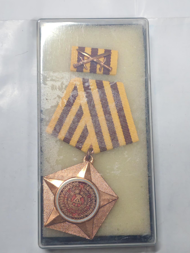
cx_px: 95
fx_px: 498
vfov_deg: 28.6
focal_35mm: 68
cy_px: 126
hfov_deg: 21.6
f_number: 1.95
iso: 640
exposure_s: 1/33
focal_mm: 5.52
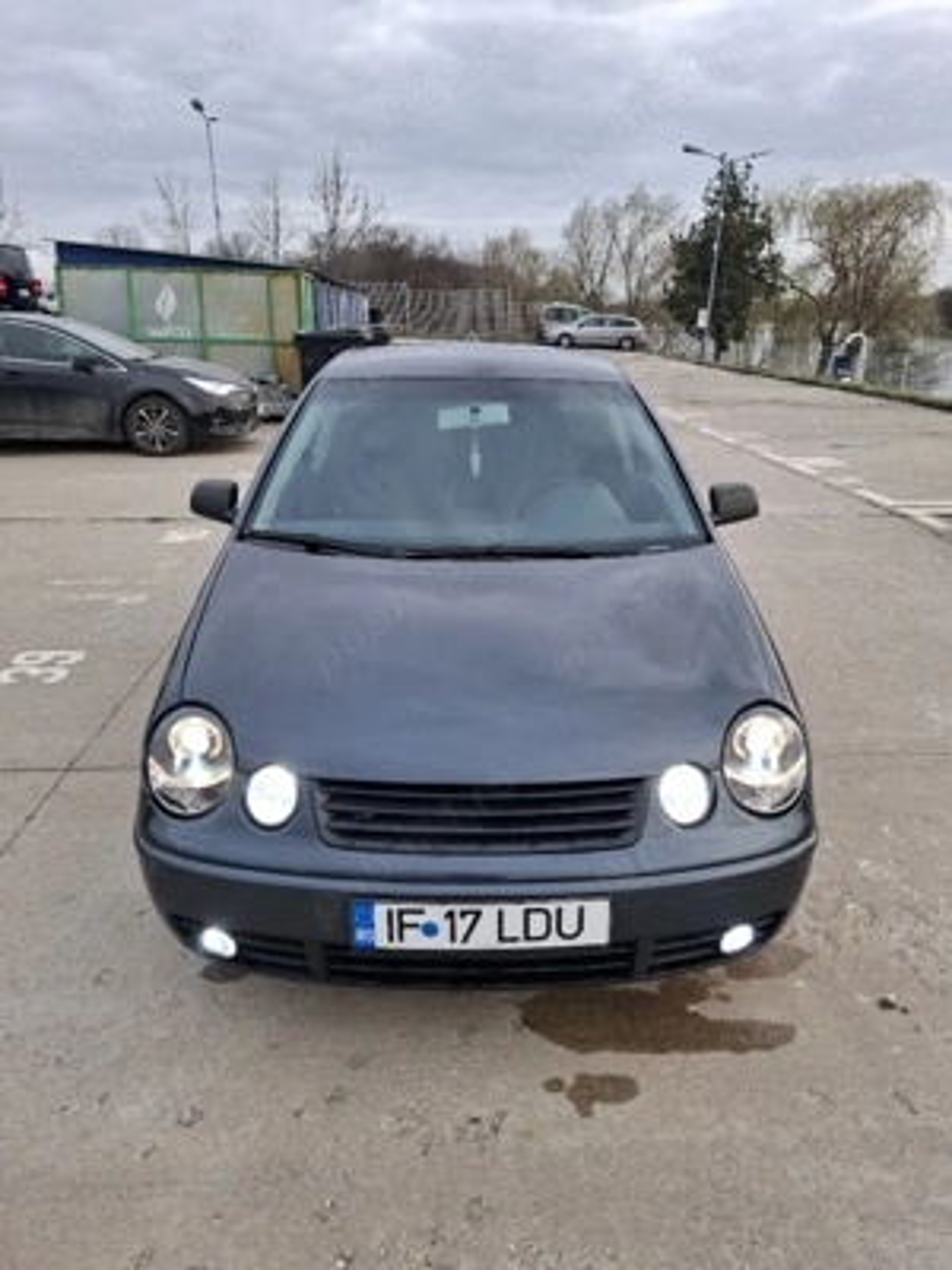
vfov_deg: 73.9
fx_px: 843
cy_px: 635
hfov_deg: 58.9
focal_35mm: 23
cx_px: 476
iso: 50
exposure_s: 1/128
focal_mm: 5.54
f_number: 1.8
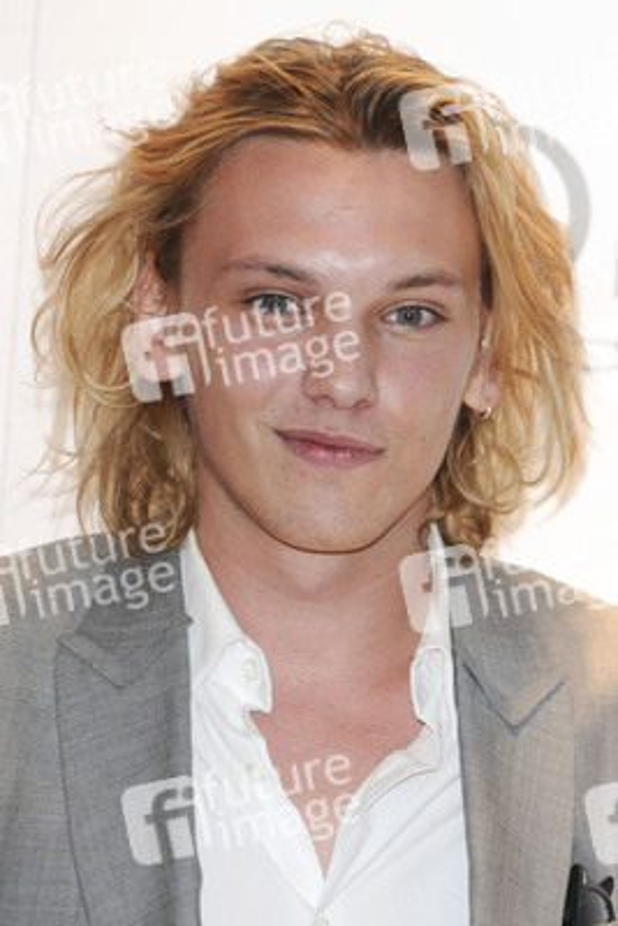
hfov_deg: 5.6
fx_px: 6367
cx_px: 309
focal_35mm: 248
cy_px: 463
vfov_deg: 8.3
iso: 250
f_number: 4
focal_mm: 165
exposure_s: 1/200
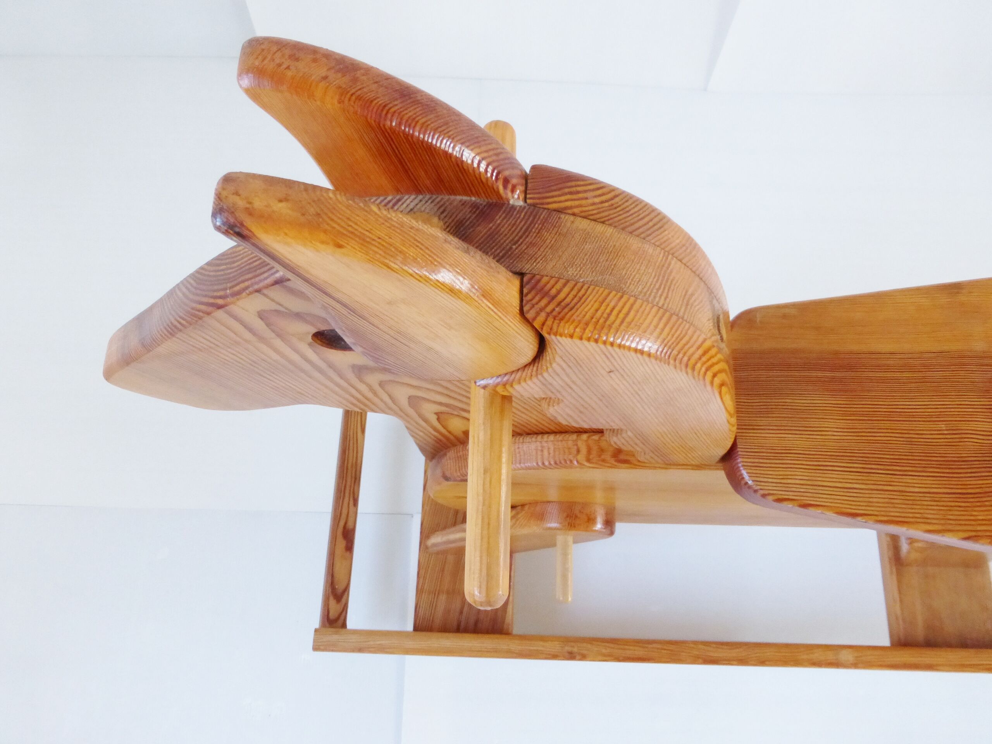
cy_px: 372
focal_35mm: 25
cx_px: 496
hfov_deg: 69.4
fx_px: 716
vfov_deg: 54.9
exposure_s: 1/50
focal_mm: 4.3
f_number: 3.3
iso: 400
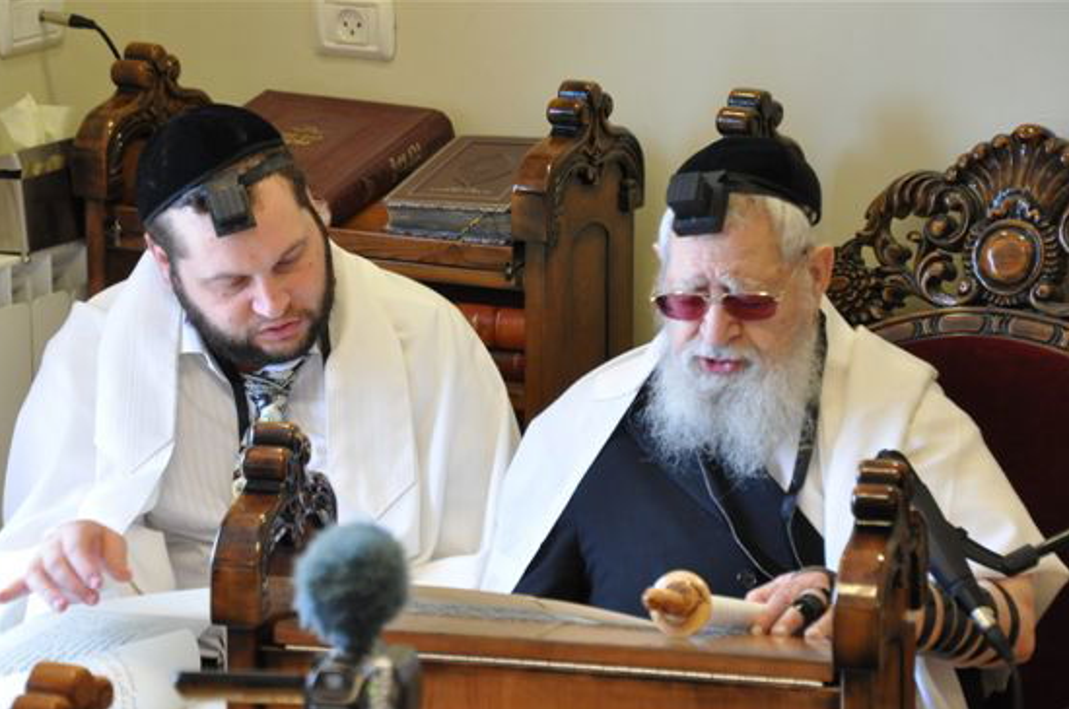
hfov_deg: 12.0
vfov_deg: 8.0
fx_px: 5070
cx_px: 542
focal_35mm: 171
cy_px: 411
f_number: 5.6
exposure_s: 1/50
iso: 1250
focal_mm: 98
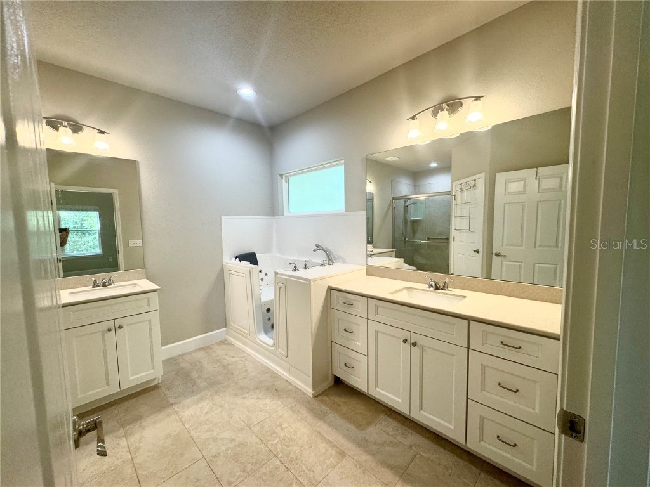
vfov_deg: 85.7
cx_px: 325
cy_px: 244
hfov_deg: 102.1
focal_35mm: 14
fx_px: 263
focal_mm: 2.22
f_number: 2.2
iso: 160
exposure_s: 1/120
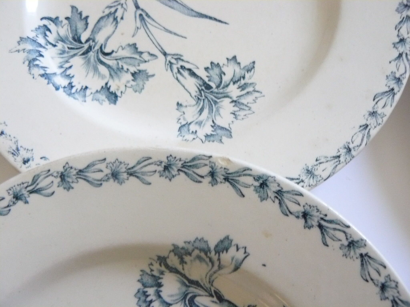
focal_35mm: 36
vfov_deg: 39.7
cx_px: 205
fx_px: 426
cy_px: 154
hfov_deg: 51.4
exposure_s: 1/20
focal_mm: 6
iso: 400
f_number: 2.8
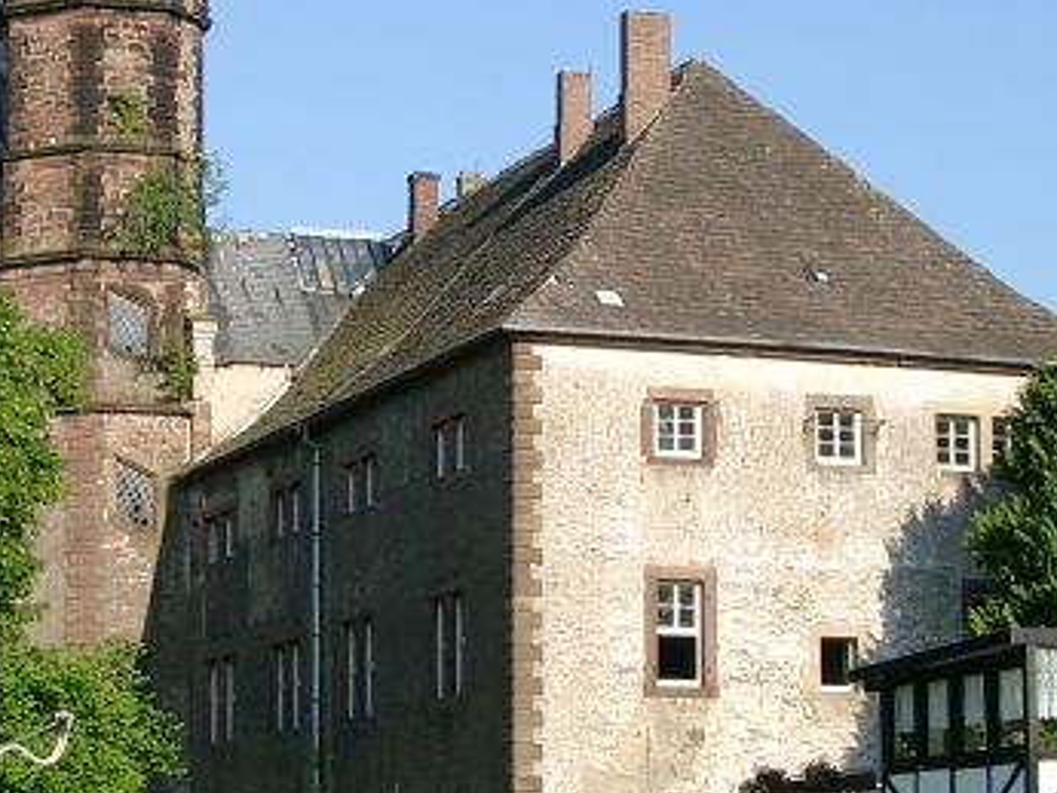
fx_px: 3543
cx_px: 453
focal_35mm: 116
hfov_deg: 17.0
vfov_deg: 12.8
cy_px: 257
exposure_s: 1/500
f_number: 4
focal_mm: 10.4
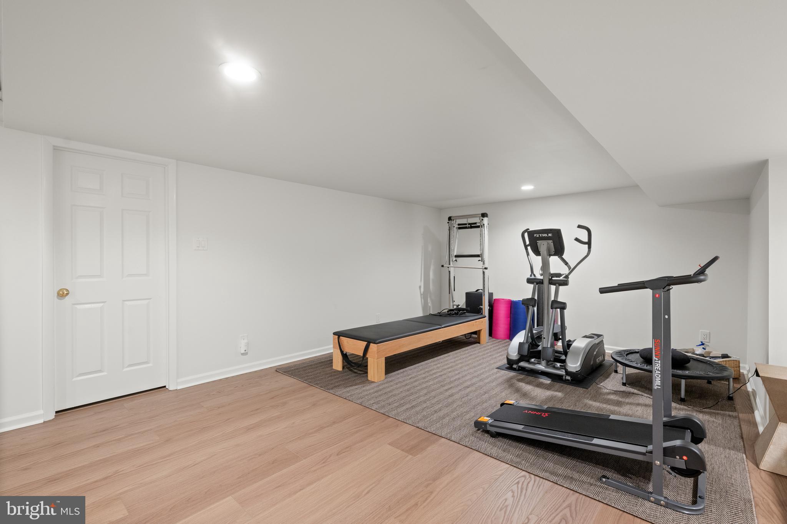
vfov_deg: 73.7
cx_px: 394
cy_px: 262
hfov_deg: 96.7
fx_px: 350
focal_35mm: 16
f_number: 7.1
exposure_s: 1/2.5
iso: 320
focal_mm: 16
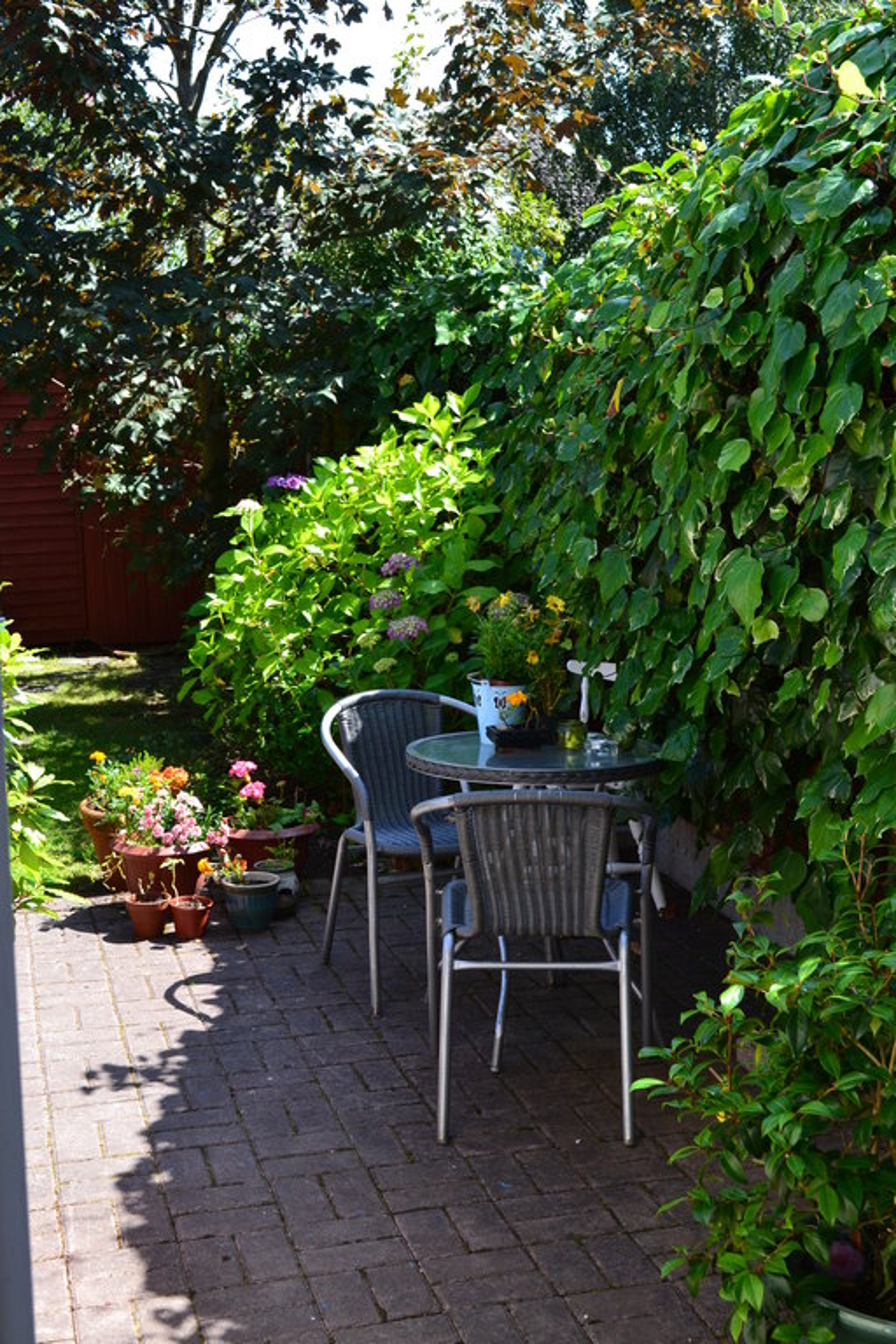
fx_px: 1680
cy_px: 672
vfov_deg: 43.6
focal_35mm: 45
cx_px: 448
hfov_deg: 29.9
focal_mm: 30
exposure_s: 1/100
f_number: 9
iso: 400
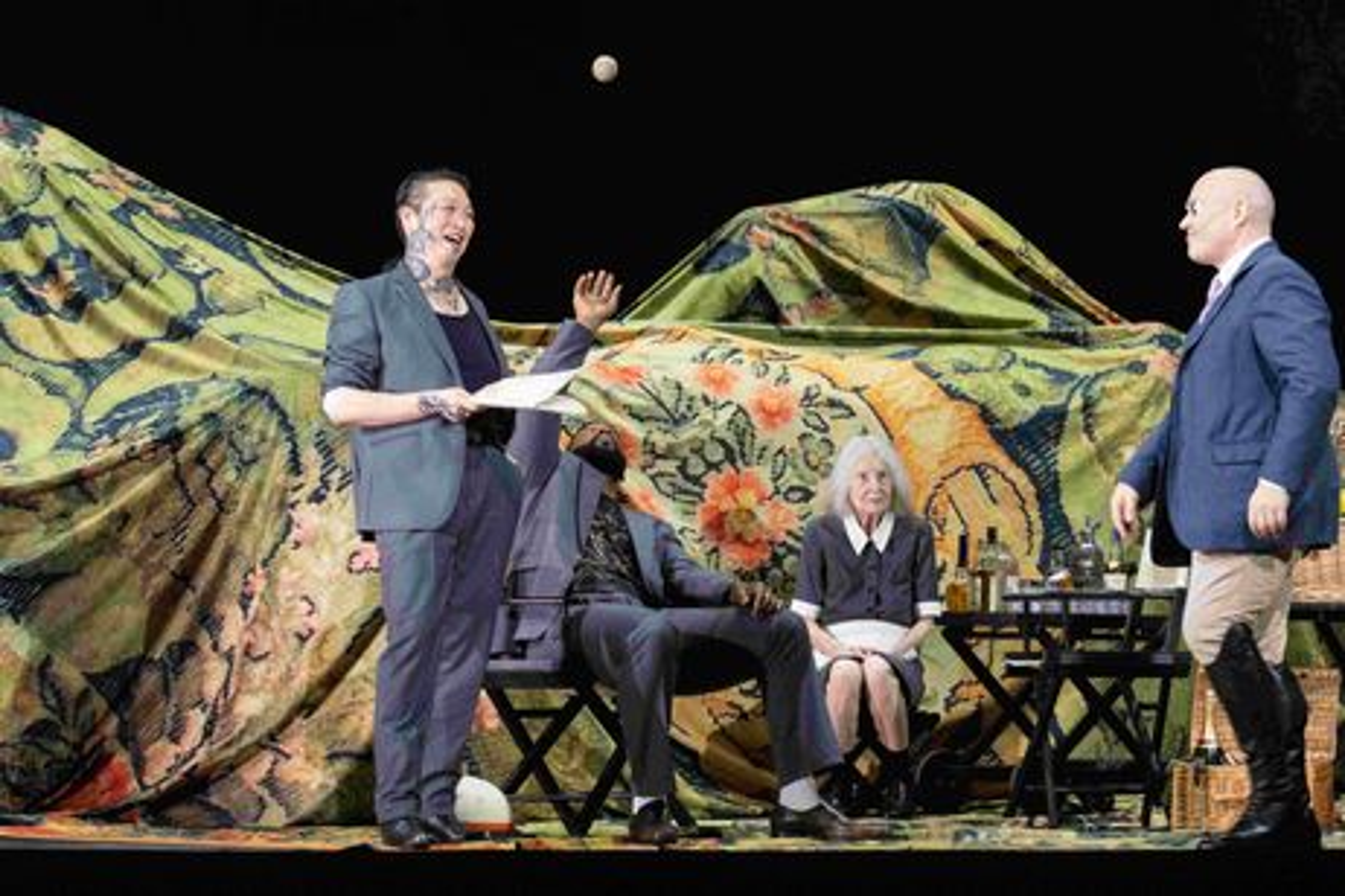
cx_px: 672
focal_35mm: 125
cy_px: 448
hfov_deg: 16.4
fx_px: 4670
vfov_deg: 11.0
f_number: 5
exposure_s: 1/250
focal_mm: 125
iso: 800
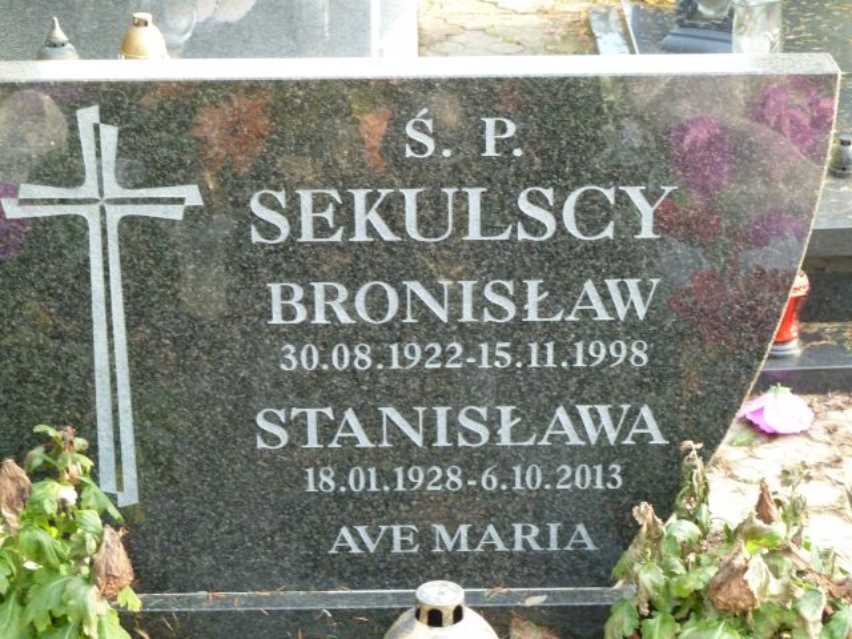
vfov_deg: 15.4
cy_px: 320
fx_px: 2363
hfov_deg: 20.4
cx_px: 426
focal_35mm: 96
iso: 320
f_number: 4.3
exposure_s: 1/40
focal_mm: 15.8
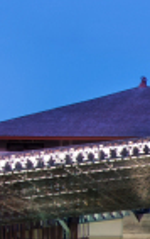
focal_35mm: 127
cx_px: 453
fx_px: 829
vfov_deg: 15.0
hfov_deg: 8.6
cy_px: 382
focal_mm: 19
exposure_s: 5
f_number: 8
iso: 200
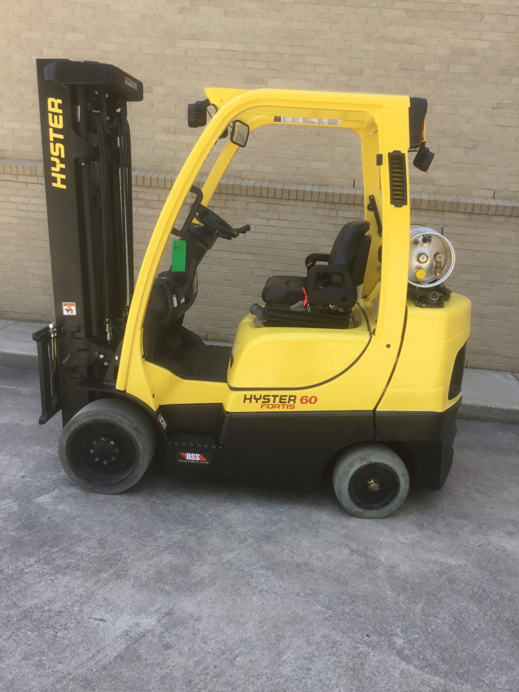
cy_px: 346
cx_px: 260
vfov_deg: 58.4
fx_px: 620
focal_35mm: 31
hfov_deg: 45.4
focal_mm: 3.3
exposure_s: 1/181
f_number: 2.4
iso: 25
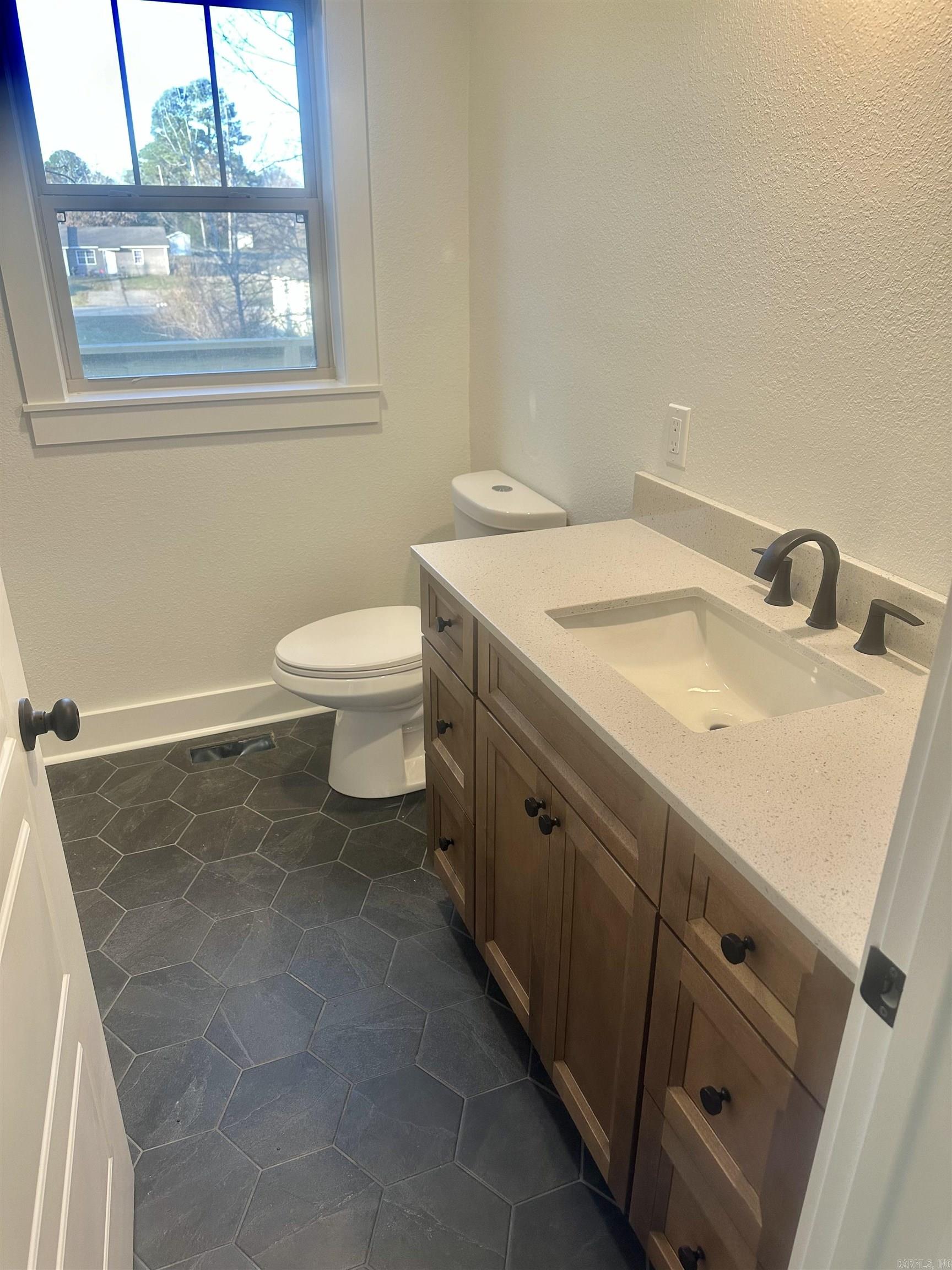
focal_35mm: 24
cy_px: 635
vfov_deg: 71.6
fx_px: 880
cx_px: 476
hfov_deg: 56.8
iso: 125
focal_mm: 6.86
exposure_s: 1/121
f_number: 1.78
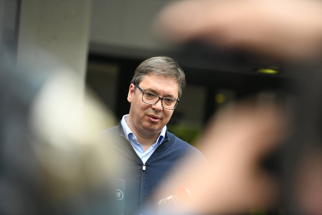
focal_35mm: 200
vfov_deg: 6.9
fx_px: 1789
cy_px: 108
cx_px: 161
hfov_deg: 10.3
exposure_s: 1/8000
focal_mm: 200
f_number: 2.8
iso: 2500
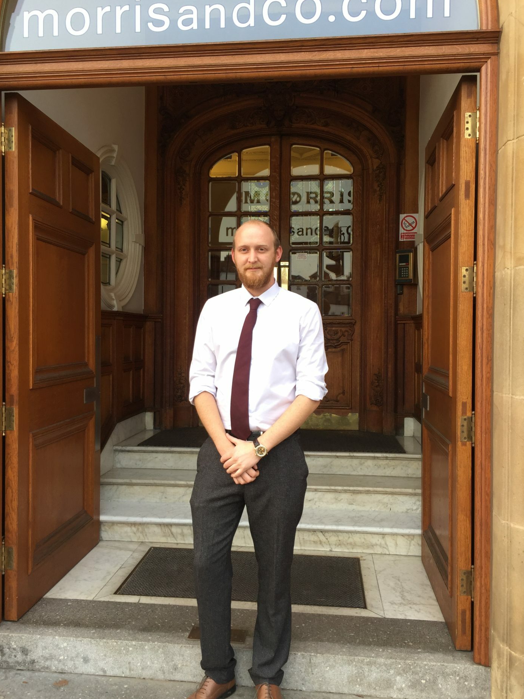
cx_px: 257
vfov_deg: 60.0
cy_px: 341
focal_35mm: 30
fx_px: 606
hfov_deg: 46.8
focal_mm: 4.15
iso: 32
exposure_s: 1/50
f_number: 2.2
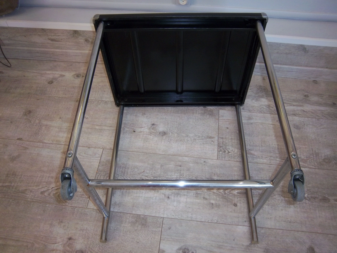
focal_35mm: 28
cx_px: 168
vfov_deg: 49.7
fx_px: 273
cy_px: 126
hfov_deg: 63.4
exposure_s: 1/30
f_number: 3.5
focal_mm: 5.1
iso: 160
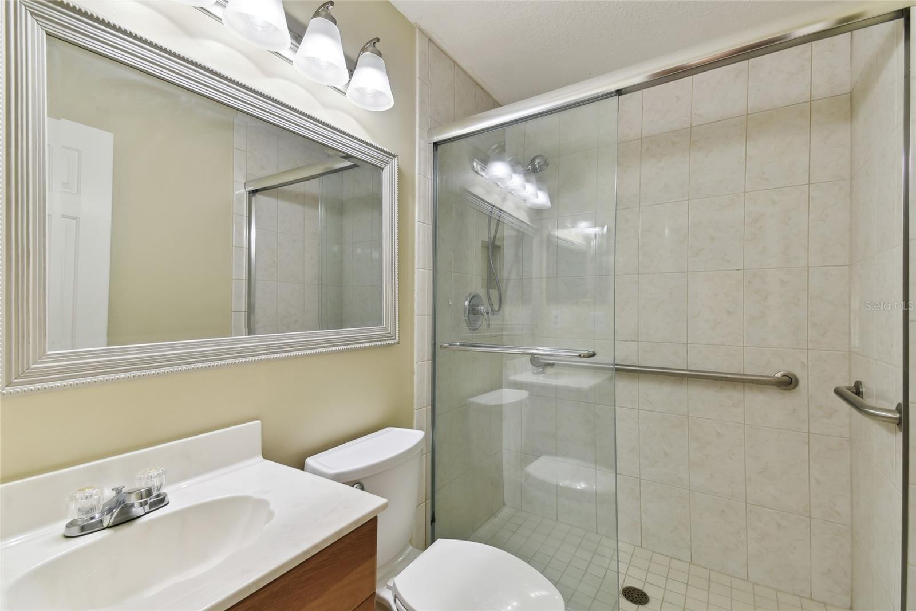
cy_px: 306
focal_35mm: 15
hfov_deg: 100.4
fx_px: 382
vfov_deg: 77.3
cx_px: 458
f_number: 7.1
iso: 100
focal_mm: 10
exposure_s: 1/13
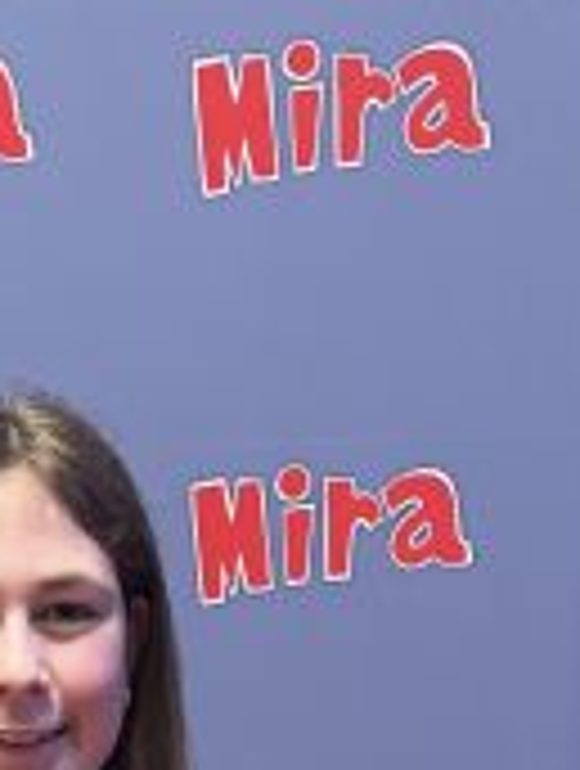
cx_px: 139
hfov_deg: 16.2
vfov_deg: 17.7
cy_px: 1346
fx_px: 2025
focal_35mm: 91
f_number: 1.6
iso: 400
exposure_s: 1/33
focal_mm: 4.2
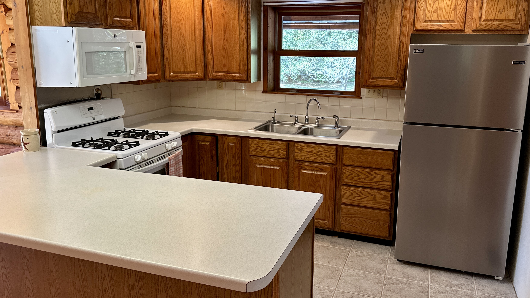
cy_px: 134
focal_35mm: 30
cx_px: 275
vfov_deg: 38.9
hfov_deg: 64.3
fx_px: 422
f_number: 1.78
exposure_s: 1/120
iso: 200
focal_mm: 6.86
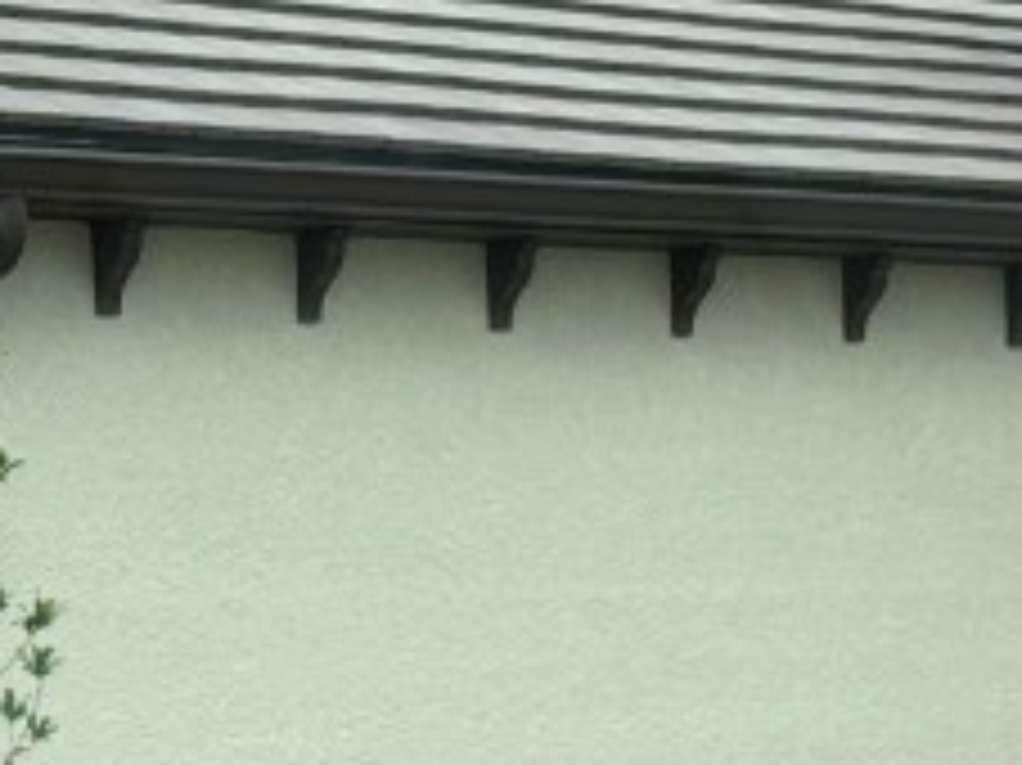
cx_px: 702
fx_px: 6403
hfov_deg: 9.1
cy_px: 1071
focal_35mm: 217
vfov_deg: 6.8
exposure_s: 1/1339
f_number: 1.78
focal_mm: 6.76
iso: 64
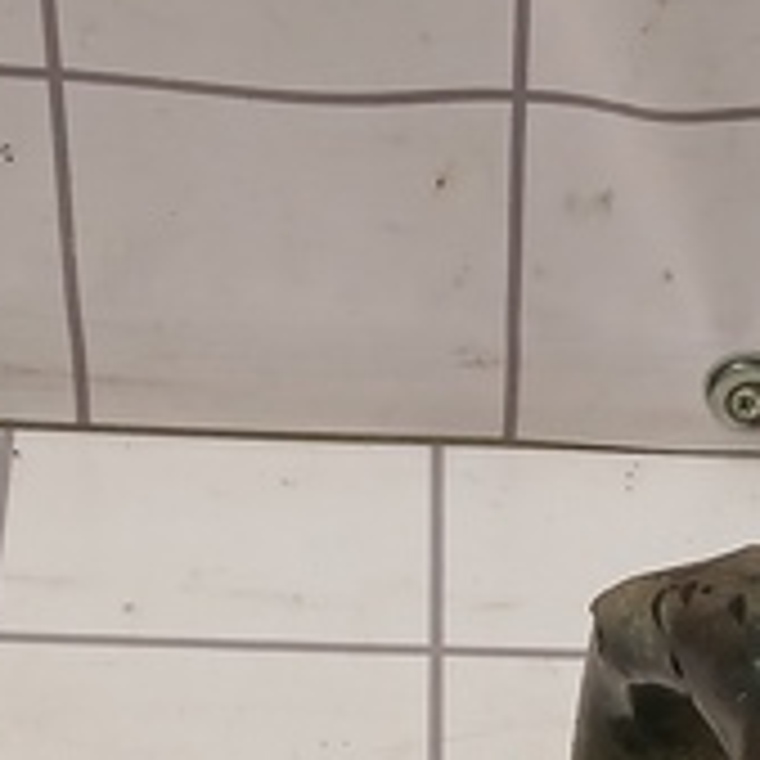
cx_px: 724
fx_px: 3602
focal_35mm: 145
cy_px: 1102
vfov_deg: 11.6
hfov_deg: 11.9
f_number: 1.8
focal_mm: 4
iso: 125
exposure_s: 1/50
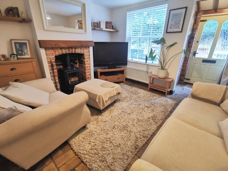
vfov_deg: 78.1
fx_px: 105
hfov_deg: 94.5
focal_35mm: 16
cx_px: 114
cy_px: 86
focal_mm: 2.26
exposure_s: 1/33.3
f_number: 2.2
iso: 500
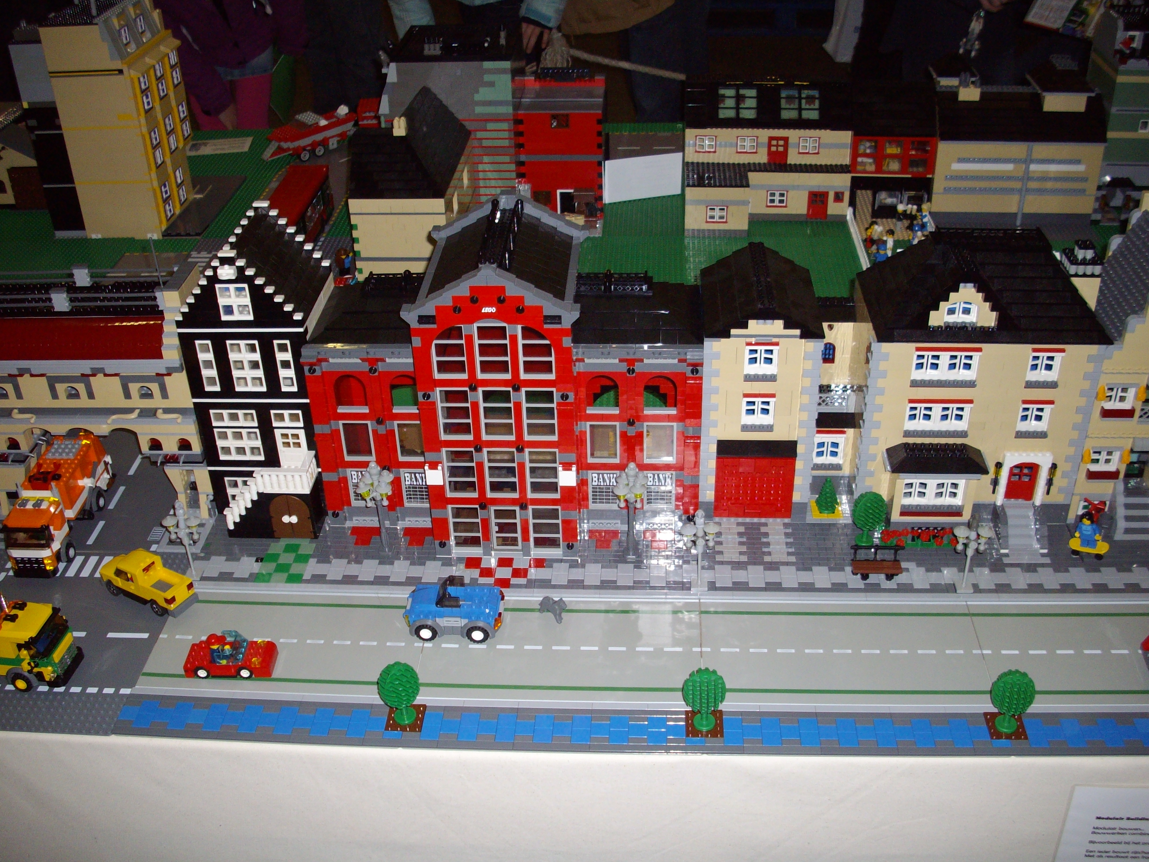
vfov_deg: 38.7
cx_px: 574
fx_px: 1228
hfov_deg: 50.1
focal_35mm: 37
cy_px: 431
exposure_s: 1/50
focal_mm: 6.2
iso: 160
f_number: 2.8
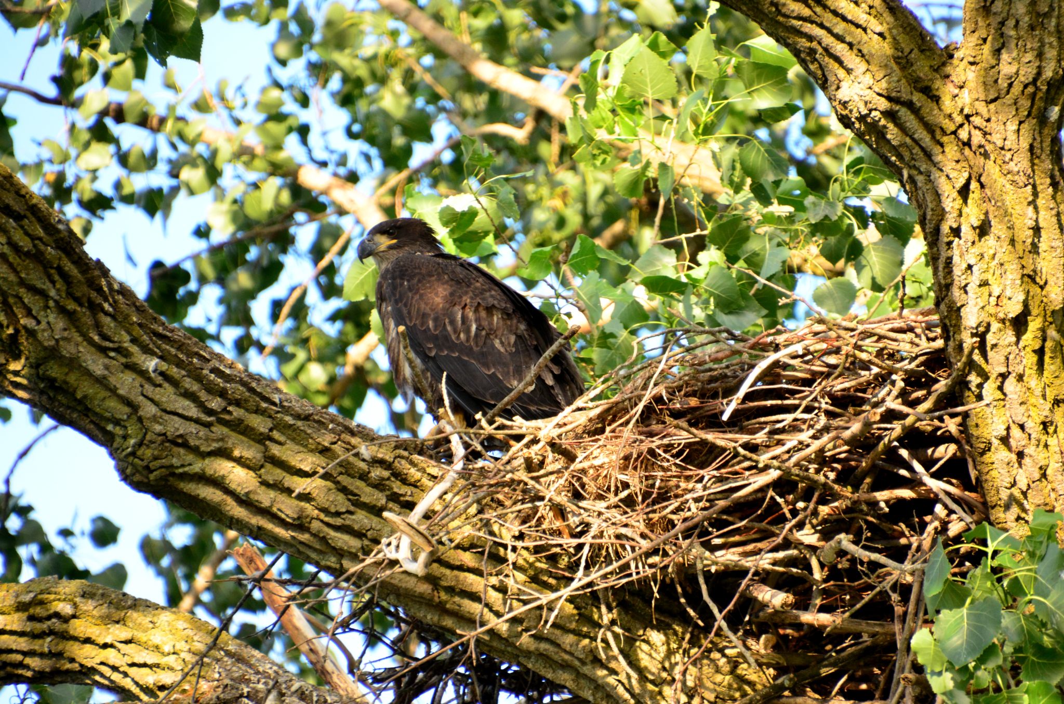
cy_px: 352
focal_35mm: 600
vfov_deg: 2.3
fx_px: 17695
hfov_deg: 3.4
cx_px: 532
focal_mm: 400
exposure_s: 1/200
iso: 1000
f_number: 6.3
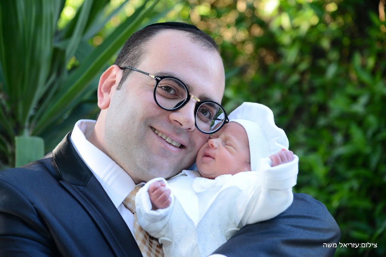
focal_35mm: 120
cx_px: 193
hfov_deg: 17.1
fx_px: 1287
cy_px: 128
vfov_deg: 11.4
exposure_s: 1/125
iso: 640
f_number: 5
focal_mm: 120
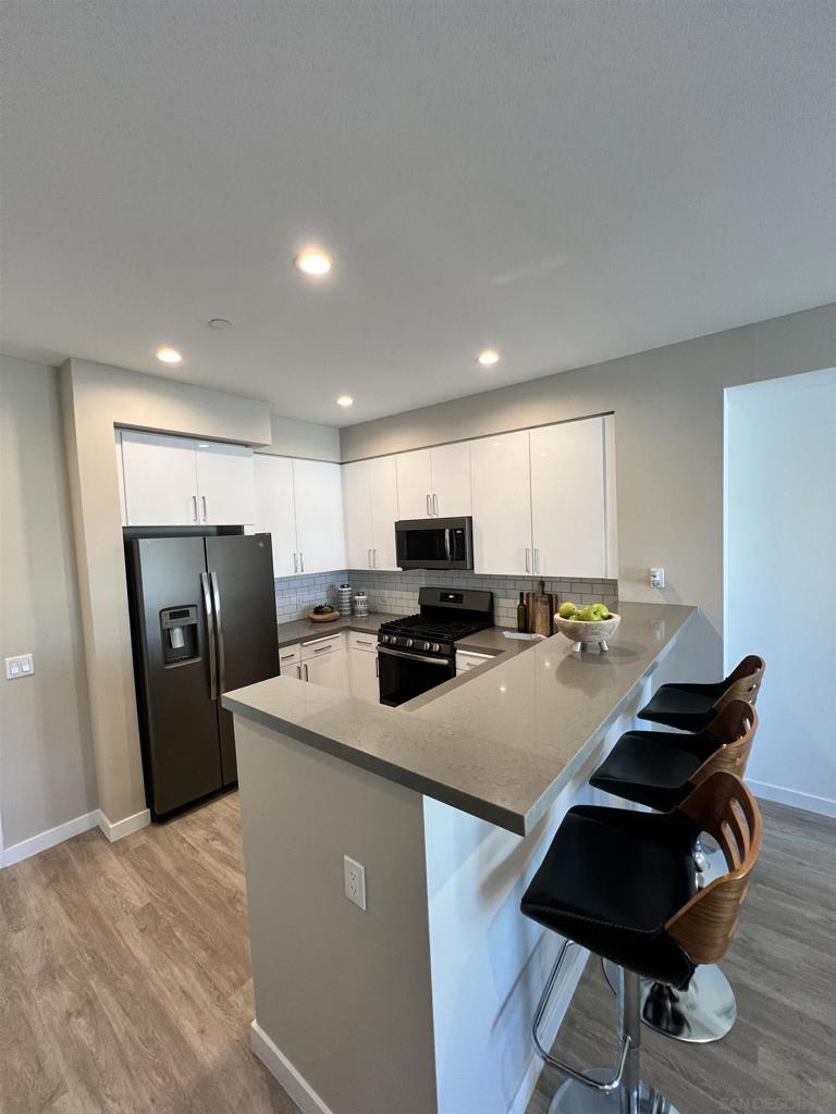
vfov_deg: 106.2
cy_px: 557
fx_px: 419
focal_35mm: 13
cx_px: 418
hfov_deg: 89.9
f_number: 1.8
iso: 160
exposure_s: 1/120
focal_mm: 1.57
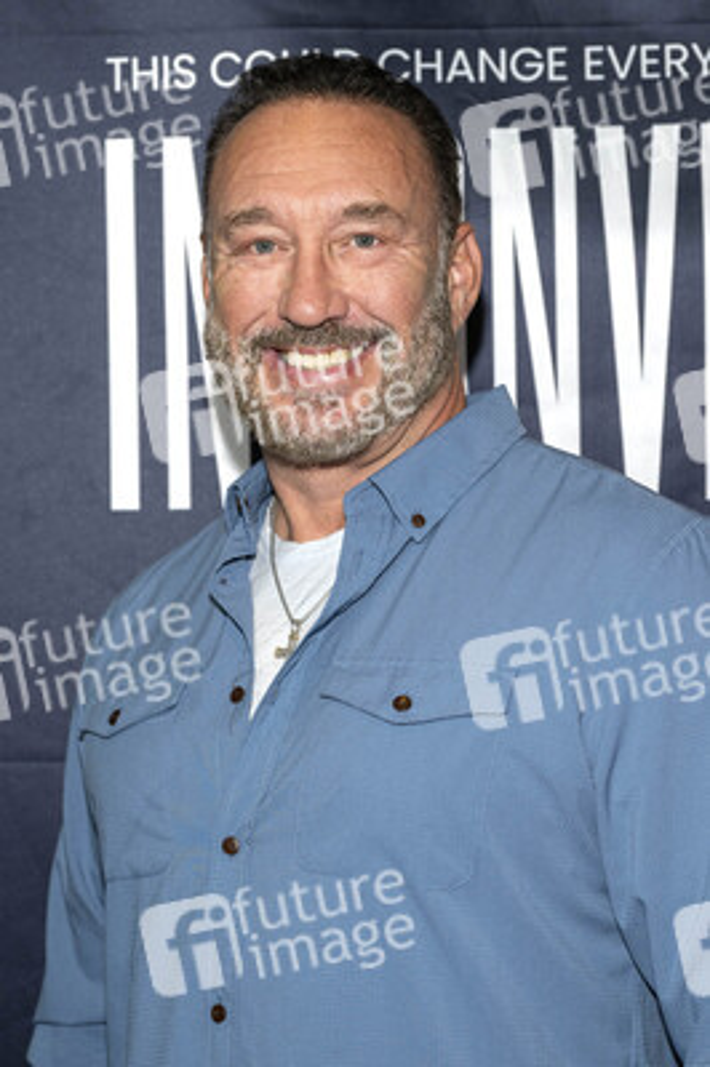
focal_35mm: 69
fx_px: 2045
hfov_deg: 19.7
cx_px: 355
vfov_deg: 29.3
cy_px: 534
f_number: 5.6
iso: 800
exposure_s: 1/200
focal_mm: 69
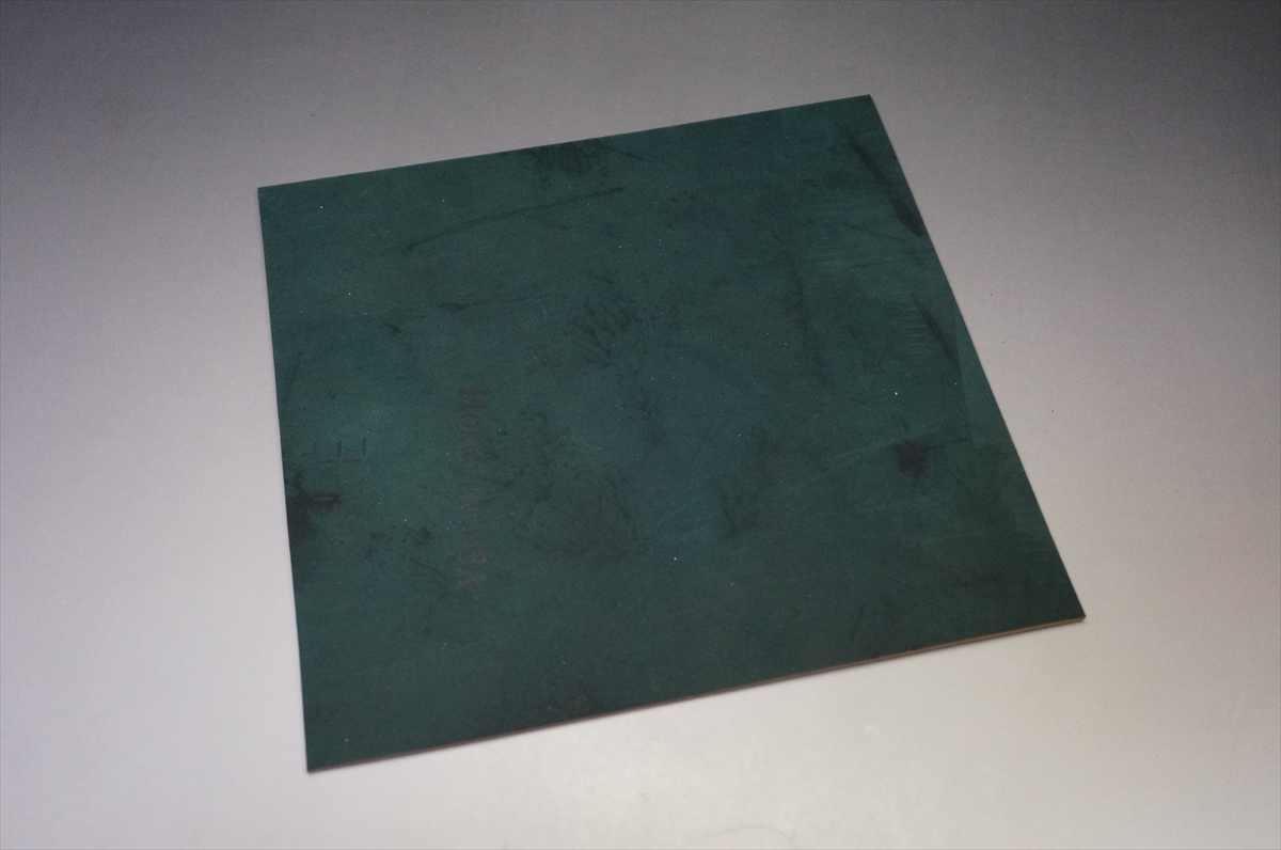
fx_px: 1332
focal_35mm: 38
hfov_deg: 51.4
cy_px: 425
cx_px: 640
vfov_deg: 35.4
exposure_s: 1/160
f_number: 4.5
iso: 2000
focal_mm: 25
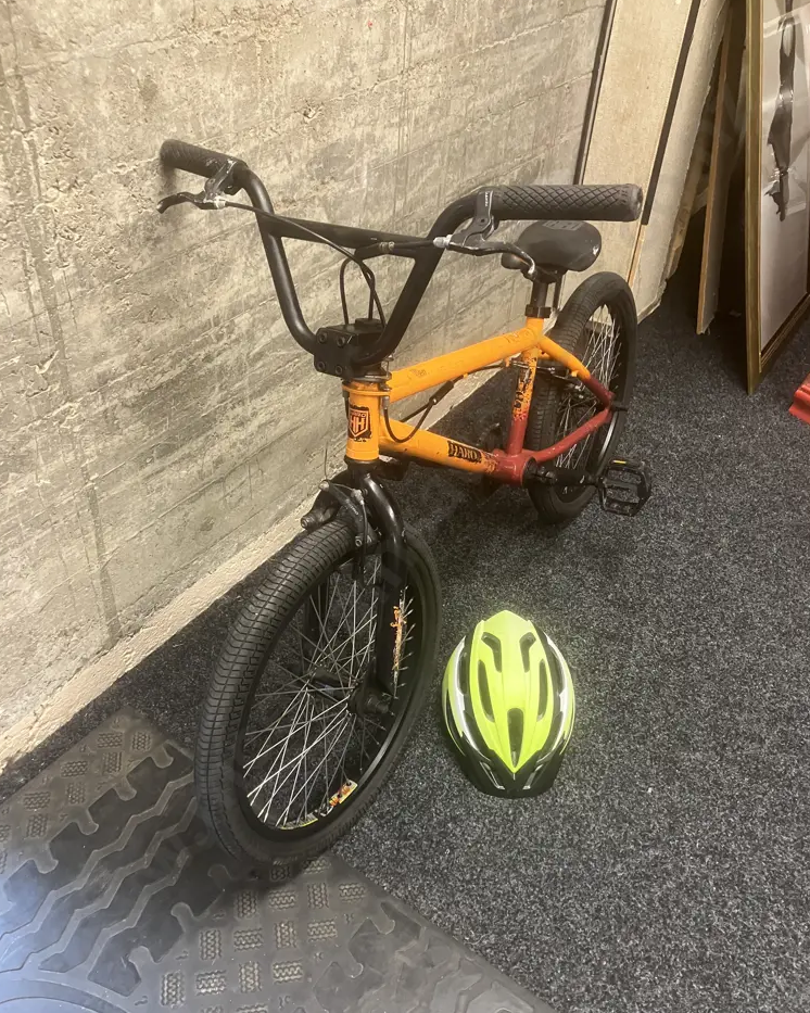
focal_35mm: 30
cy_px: 540
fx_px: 899
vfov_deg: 58.7
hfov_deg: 48.5
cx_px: 407
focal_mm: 3.99
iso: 320
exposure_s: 1/50
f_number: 1.8
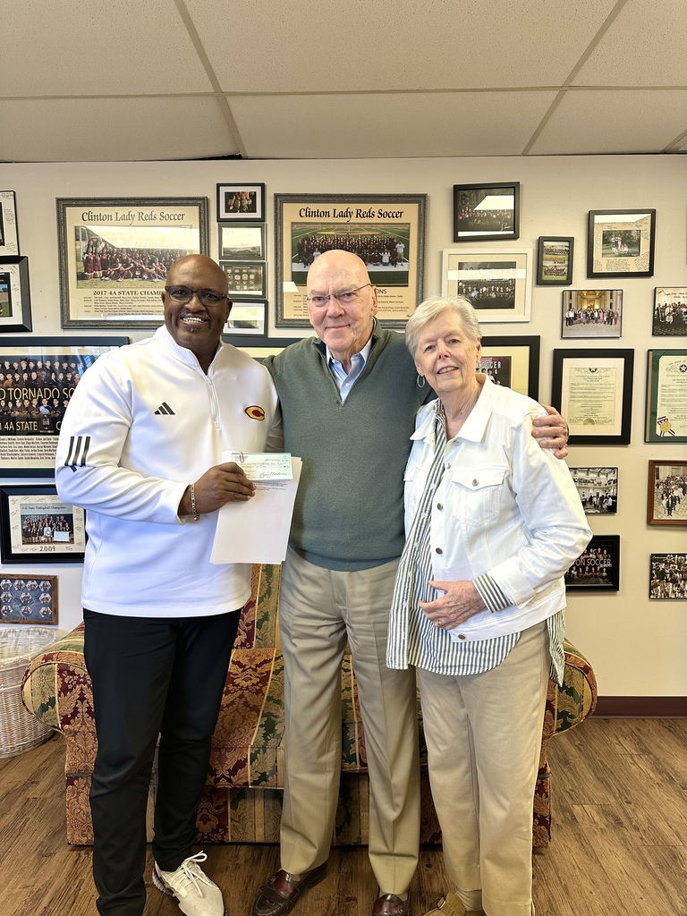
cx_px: 344
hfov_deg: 56.8
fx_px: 635
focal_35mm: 24
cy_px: 458
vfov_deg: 71.6
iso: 160
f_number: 1.78
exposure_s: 1/120
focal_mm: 6.86
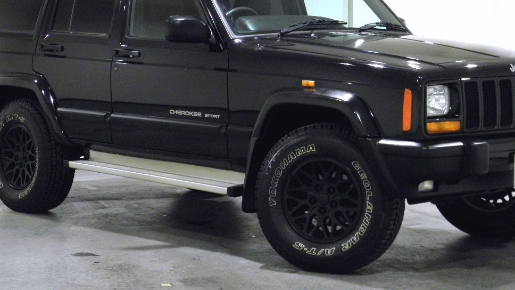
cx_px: 281
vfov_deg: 14.1
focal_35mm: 85
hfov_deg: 25.0
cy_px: 51
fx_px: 1160
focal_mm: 10.6
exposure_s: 1/10
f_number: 4.1
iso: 200
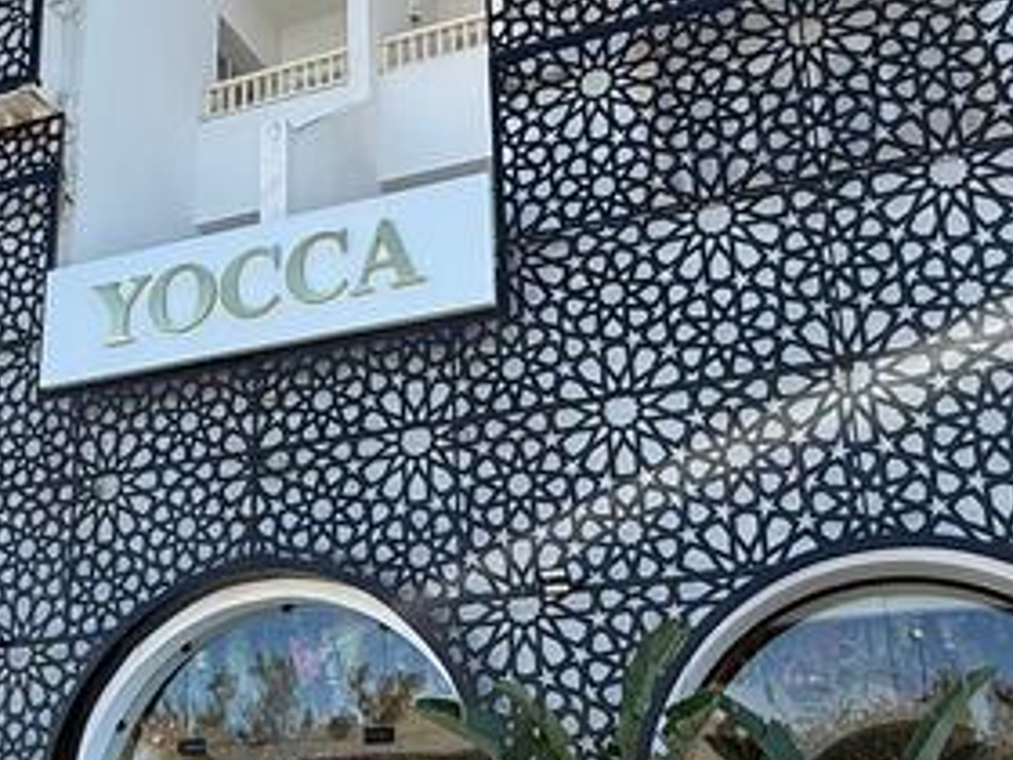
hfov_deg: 41.8
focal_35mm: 45
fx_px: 1317
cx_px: 383
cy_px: 469
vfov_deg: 32.1
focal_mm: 2.22
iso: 50
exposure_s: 1/376
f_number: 2.2
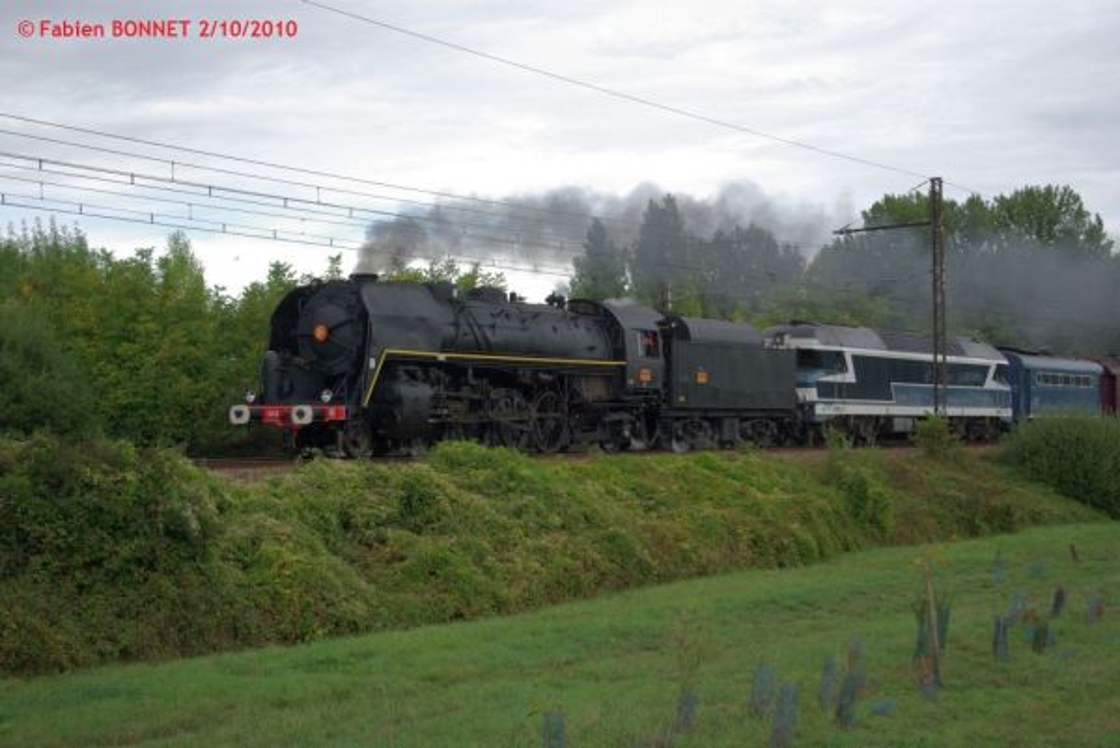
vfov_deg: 23.8
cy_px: 374
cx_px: 560
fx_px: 1775
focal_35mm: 57
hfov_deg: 35.0
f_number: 5.6
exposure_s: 1/750
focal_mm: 38
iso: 400
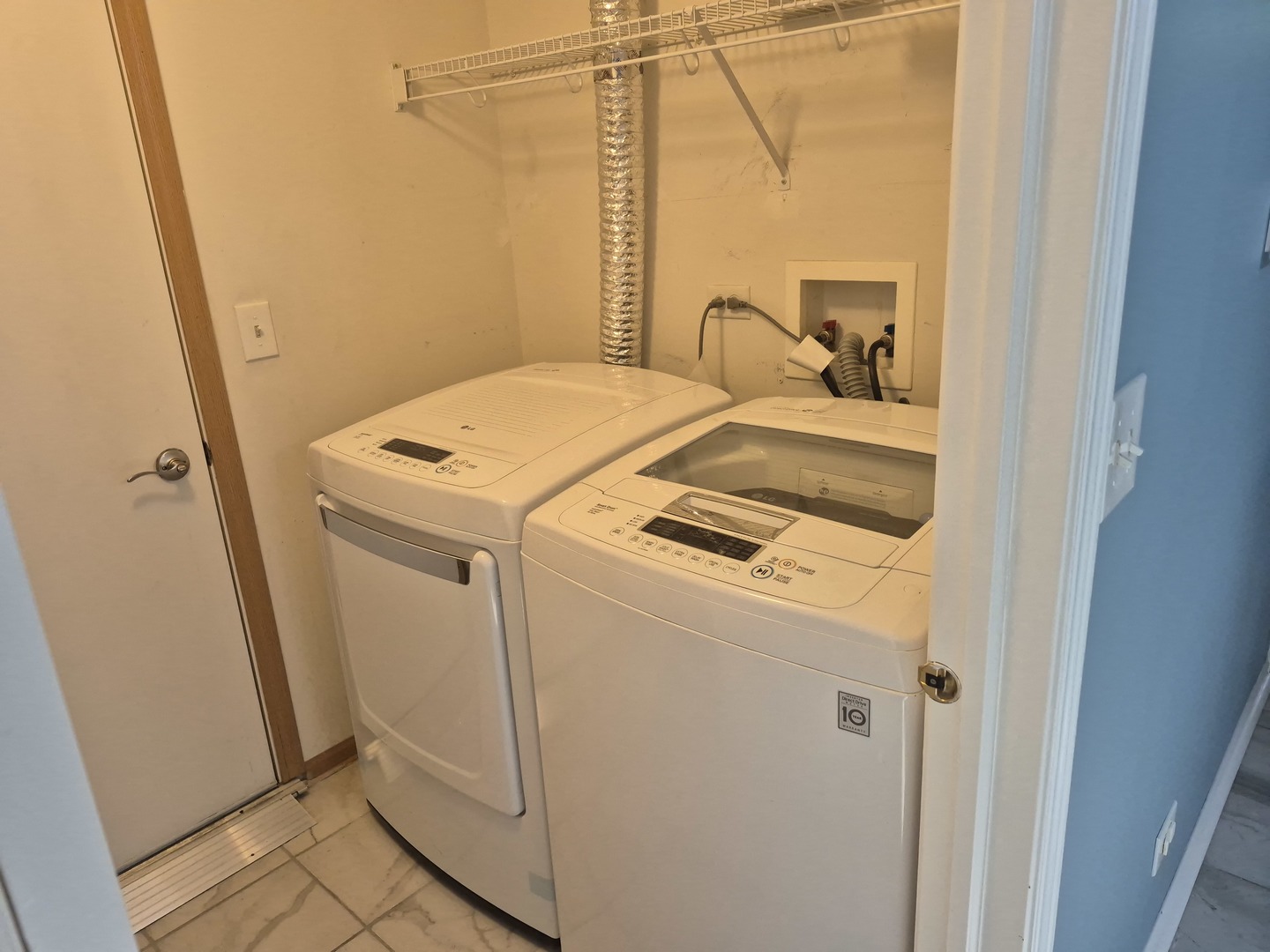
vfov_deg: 58.9
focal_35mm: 23
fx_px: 844
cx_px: 635
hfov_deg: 73.9
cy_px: 476
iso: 320
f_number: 1.8
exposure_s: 1/120
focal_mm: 5.4
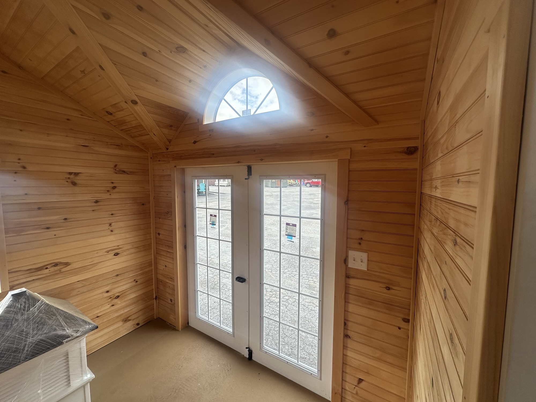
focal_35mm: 14
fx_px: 217
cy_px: 201
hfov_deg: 102.1
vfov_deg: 85.7
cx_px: 268
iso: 40
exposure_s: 1/255
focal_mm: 2.22
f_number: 2.2
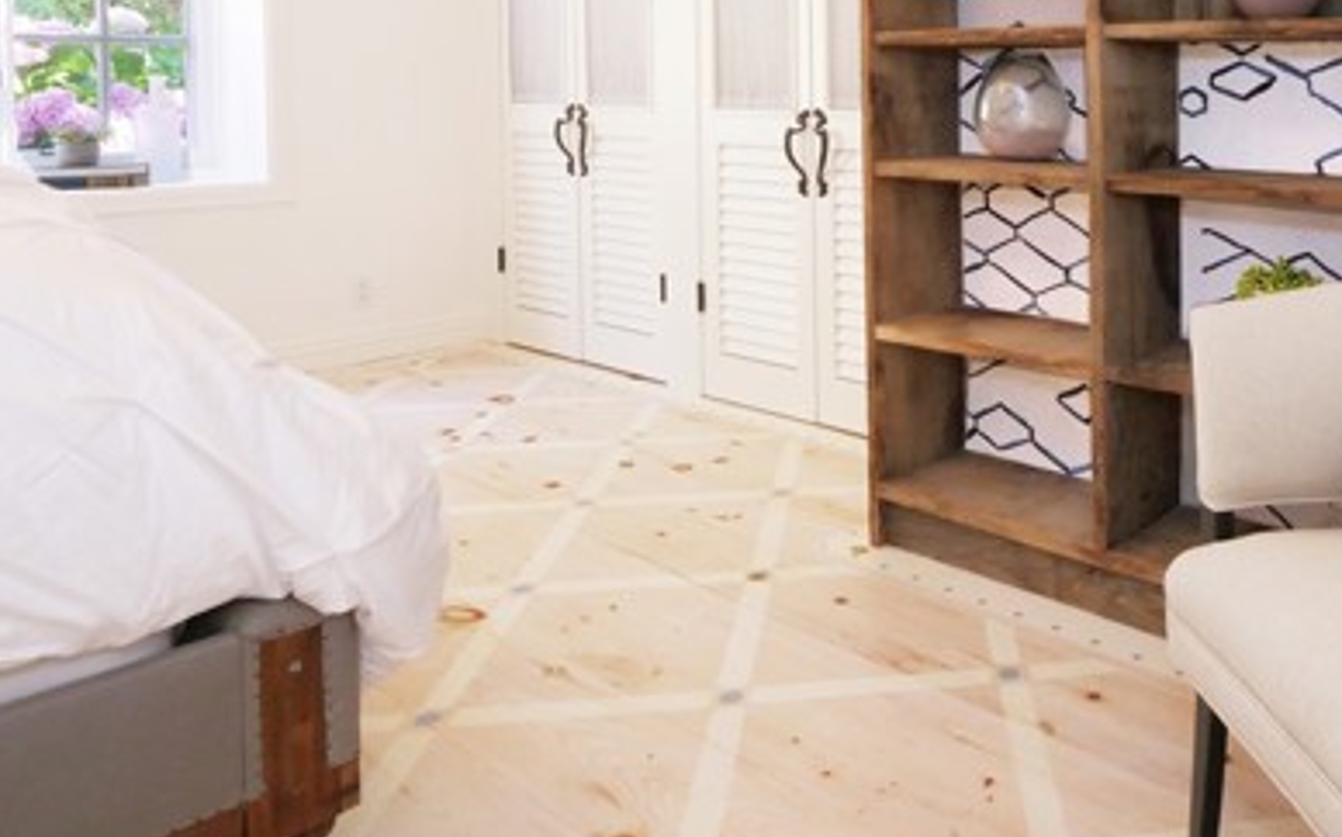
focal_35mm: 28
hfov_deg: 60.9
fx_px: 1023
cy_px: 145
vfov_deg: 42.1
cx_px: 1079
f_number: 9
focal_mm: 8
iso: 1250
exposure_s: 1/15
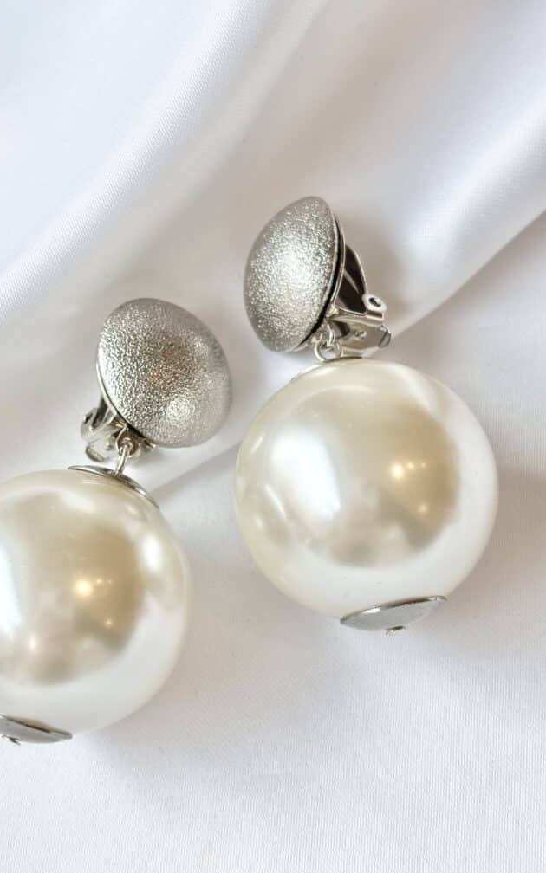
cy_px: 443
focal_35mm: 56
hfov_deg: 23.1
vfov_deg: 36.3
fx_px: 1333
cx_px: 215
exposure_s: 1/466
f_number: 1.6
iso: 32
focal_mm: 5.96
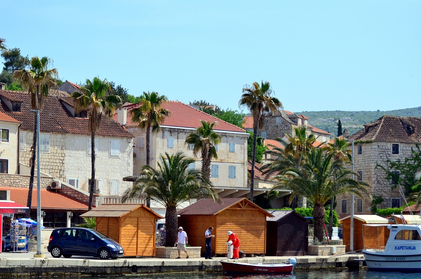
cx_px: 210
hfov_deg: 19.5
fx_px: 1225
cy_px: 140
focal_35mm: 105
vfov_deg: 13.0
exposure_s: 1/8000
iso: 900
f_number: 4.5
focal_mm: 70
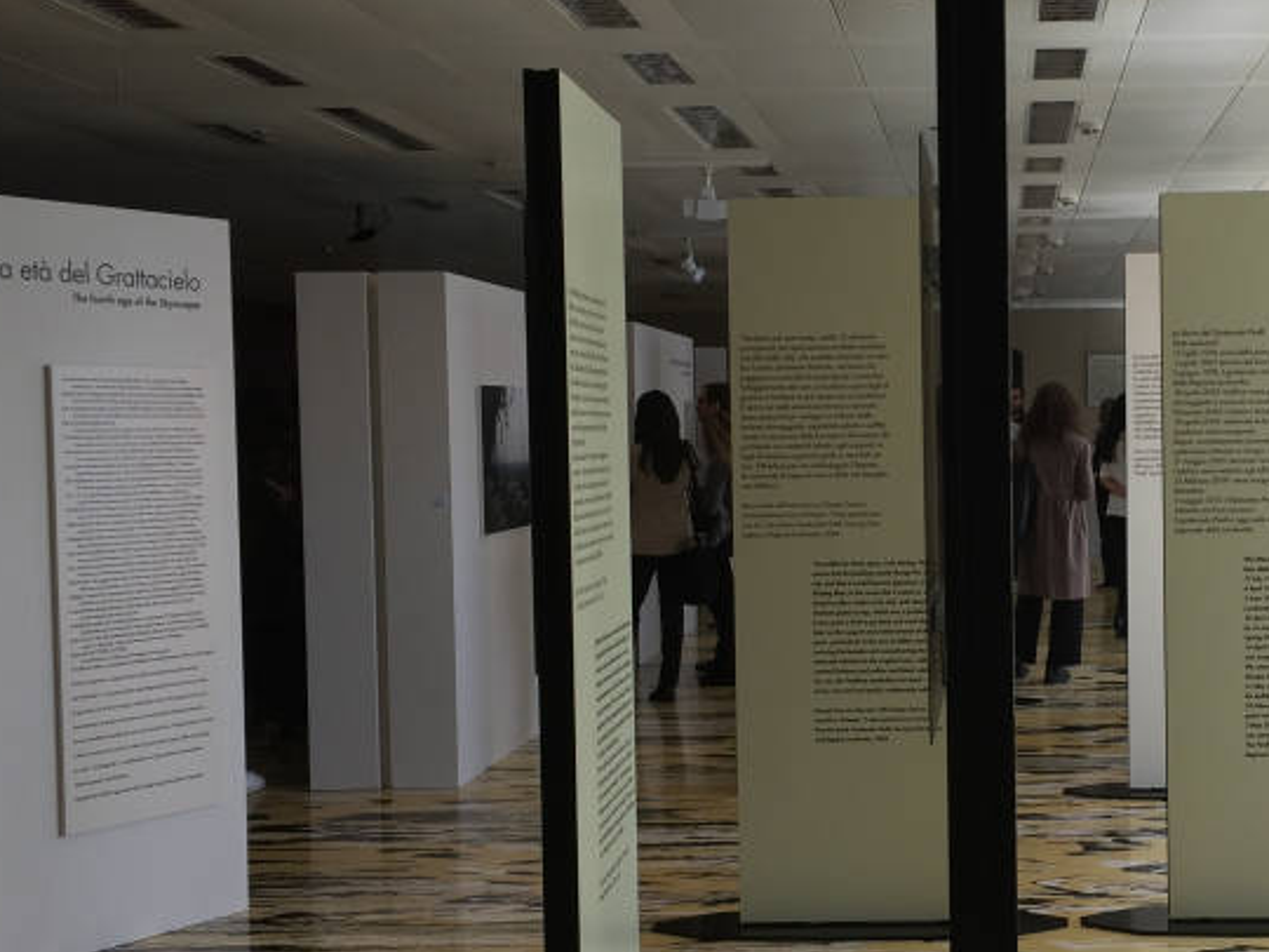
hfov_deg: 34.0
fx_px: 2016
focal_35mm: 55
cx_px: 999
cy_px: 519
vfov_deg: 26.5
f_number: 2.2
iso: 32
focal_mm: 4.15
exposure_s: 1/114
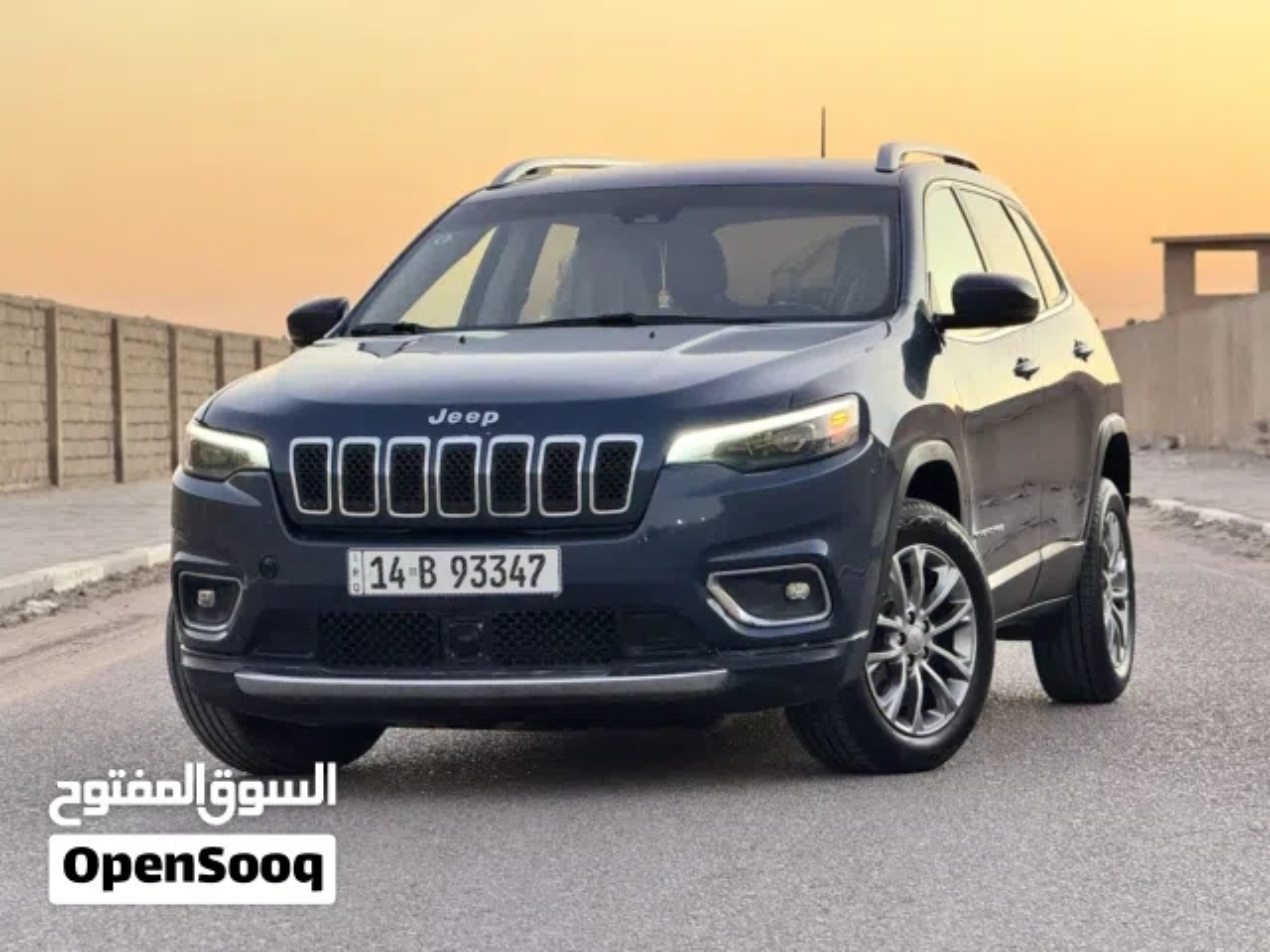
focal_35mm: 120
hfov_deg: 16.4
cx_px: 635
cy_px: 476
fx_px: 4403
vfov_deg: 12.3
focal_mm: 15.66
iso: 250
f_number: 2.8
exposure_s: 1/60
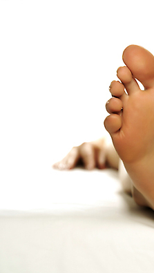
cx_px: 197
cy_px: 136
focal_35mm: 143
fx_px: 1037
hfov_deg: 8.4
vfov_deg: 15.0
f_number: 7.1
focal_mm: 90
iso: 320
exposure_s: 1/125
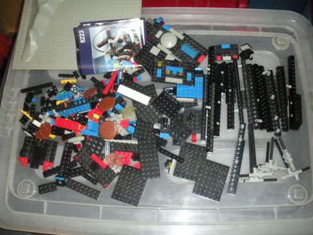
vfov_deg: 40.7
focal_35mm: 35
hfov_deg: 52.6
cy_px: 118
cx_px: 156
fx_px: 316
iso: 400
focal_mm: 6.3
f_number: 3.5
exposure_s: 1/60
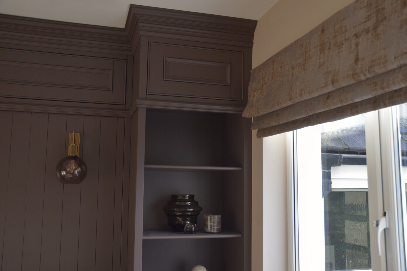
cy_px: 136
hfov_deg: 53.1
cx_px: 204
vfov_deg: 36.9
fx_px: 407
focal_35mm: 36
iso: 400
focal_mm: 24
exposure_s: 1/100
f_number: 5
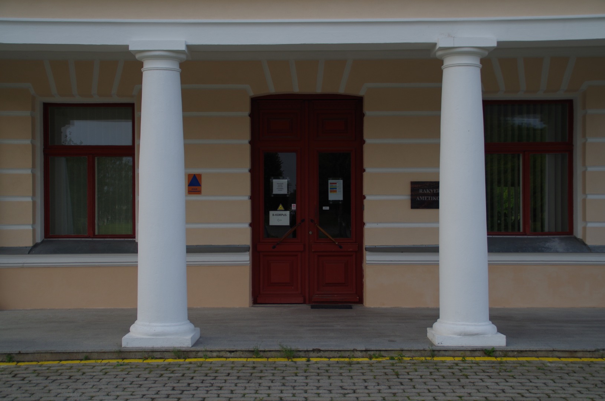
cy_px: 200
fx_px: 822
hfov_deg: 40.4
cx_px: 302
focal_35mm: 49
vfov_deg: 27.4
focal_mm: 33
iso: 100
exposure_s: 1/200
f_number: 4.5
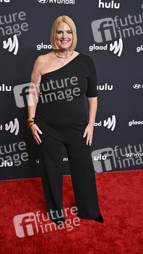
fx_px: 303
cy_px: 125
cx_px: 66
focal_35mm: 45
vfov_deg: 45.5
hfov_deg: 26.5
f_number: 5.6
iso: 4000
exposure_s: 1/250
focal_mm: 42
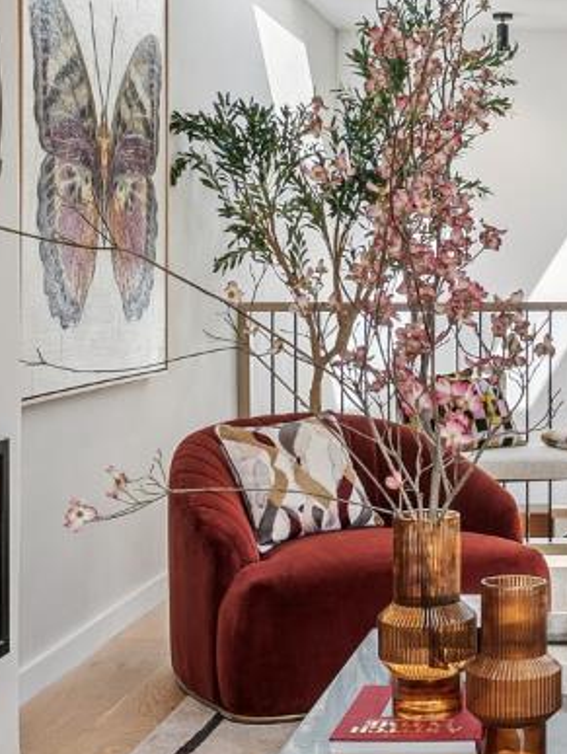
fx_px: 1461
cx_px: 588
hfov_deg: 21.1
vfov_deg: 28.8
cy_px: 284
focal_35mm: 67
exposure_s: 1/200
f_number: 8
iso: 640
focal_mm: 18
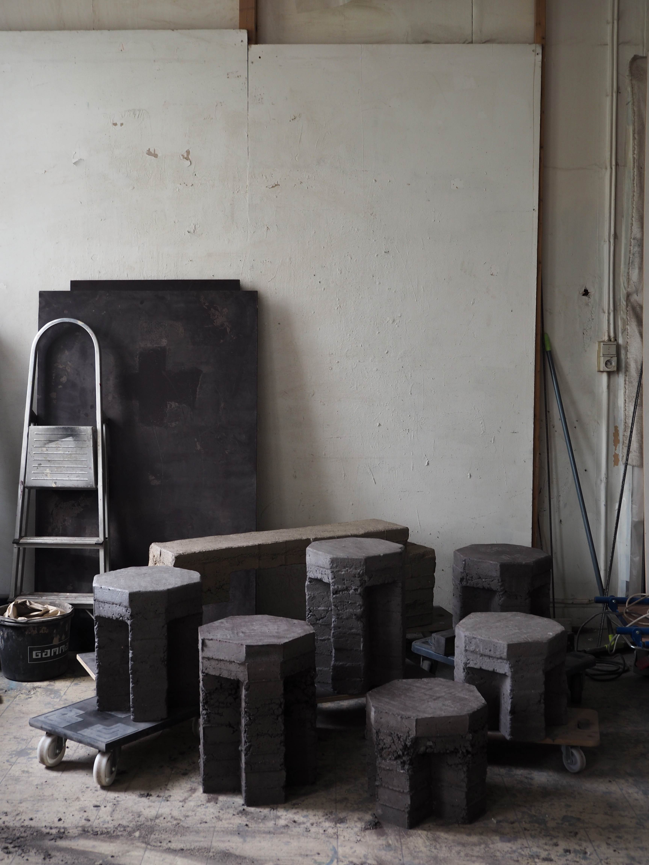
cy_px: 432
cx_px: 324
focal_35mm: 44
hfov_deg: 32.9
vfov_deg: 42.9
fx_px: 1100
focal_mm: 22
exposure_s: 1/10
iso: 200
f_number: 5.6
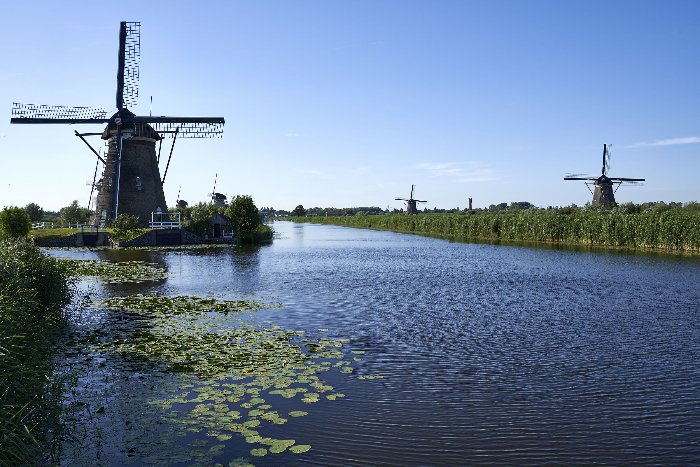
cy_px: 234
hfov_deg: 60.3
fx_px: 603
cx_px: 350
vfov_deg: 42.3
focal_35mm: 31
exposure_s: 1/125
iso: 64
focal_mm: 31
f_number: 10
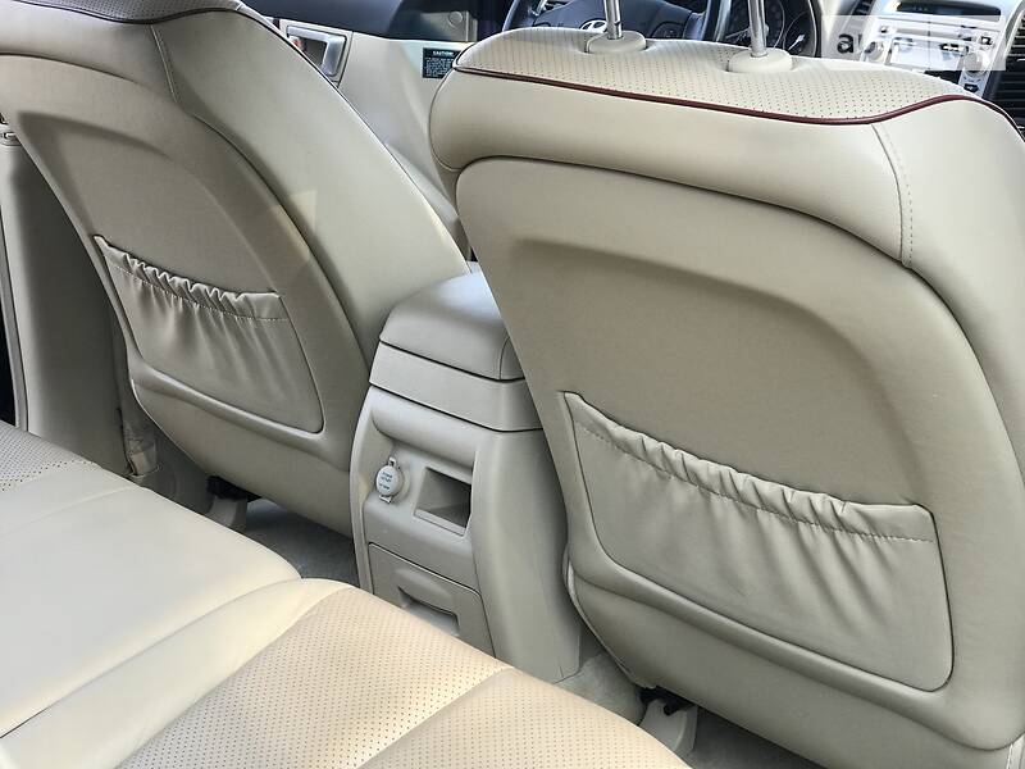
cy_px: 384
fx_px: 1688
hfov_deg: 33.8
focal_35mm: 57
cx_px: 512
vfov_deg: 25.7
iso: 25
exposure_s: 1/100
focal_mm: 6.6
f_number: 2.8
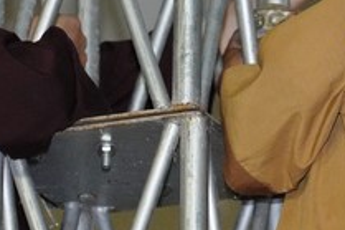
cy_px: -67
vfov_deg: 3.3
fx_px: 4022
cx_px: 125
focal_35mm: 420
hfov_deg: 4.9
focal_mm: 135
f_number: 4.5
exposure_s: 1/250
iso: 16000
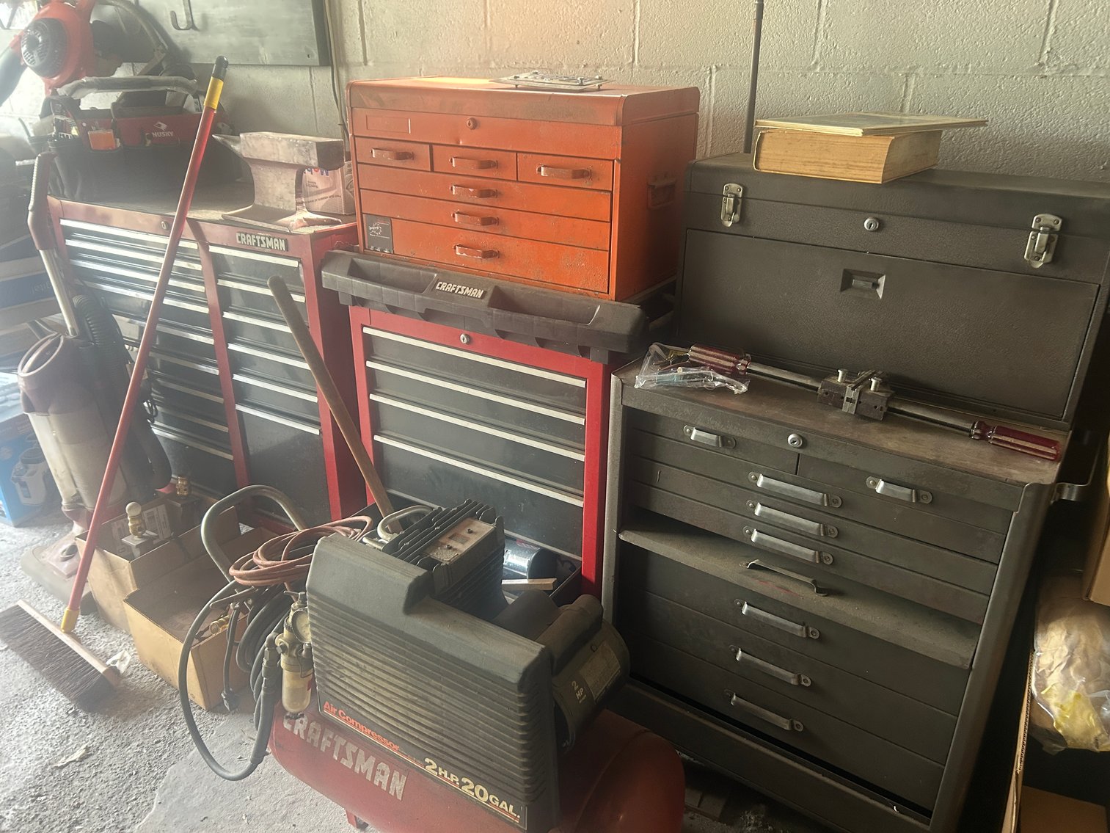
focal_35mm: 26
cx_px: 555
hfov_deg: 67.3
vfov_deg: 53.1
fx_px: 834
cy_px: 416
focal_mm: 5.7
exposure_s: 1/60
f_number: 1.5
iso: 250
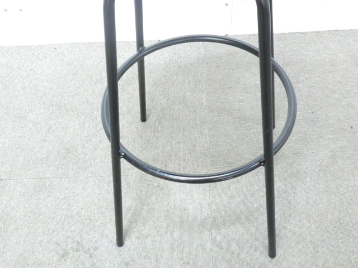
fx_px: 465
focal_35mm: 45
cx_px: 179
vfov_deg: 32.2
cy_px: 134
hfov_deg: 42.1
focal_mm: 8.2
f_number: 4.3
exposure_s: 1/13
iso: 800
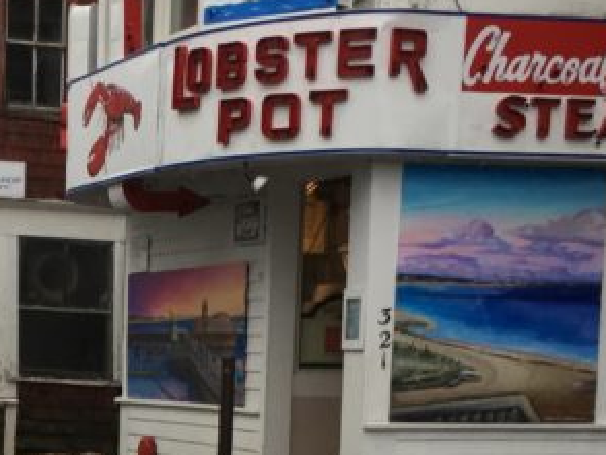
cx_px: -70
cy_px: 601
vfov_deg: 14.1
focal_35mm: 101
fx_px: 1770
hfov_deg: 18.6
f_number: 2.2
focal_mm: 4.15
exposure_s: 1/120
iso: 40
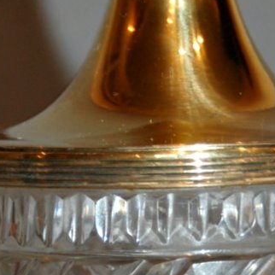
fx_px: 2615
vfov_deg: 6.0
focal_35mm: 291
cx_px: 171
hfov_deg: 6.0
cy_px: 255
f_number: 5.3
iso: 400
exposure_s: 1/60
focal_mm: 46
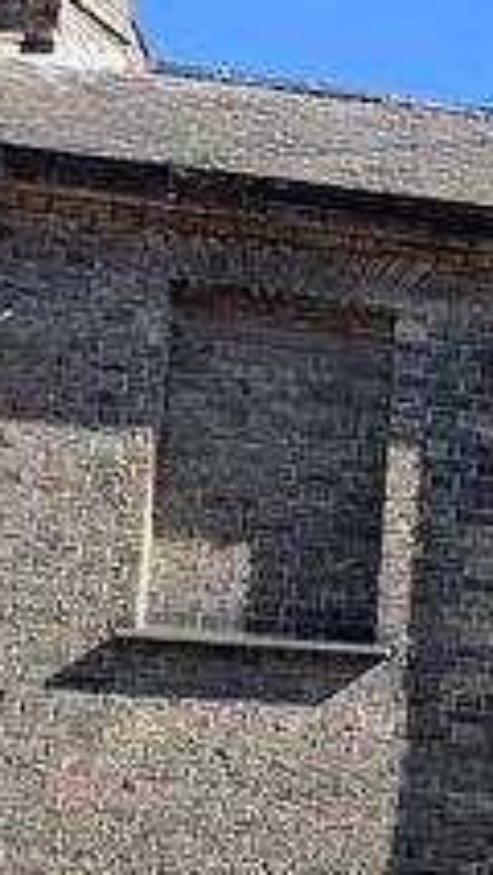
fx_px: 1996
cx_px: 1348
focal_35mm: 86
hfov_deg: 10.8
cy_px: 844
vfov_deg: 23.8
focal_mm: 6.76
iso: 80
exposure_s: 1/925
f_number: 1.78
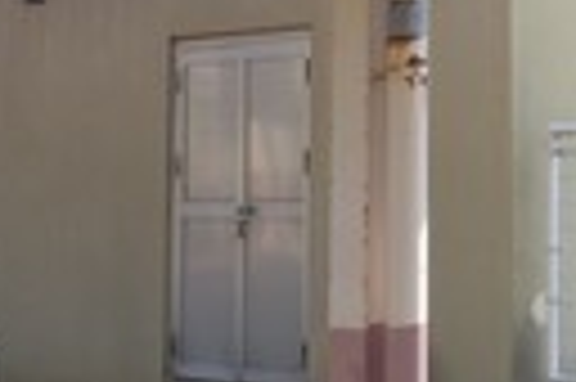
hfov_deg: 12.4
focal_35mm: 140
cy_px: -492
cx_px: 1269
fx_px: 2237
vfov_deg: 8.9
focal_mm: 10.4
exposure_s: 1/160
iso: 125
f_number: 5.6
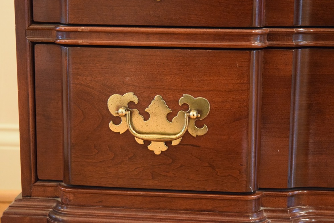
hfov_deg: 24.6
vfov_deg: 16.6
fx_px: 765
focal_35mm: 82
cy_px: 112
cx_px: 167
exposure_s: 1/20
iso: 6400
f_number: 5.6
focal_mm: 55
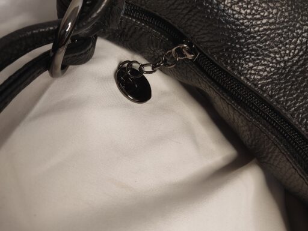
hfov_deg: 67.3
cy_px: 116
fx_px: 232
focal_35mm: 26
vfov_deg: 53.1
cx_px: 154
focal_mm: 4.74
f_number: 1.79
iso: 491
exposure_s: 1/33
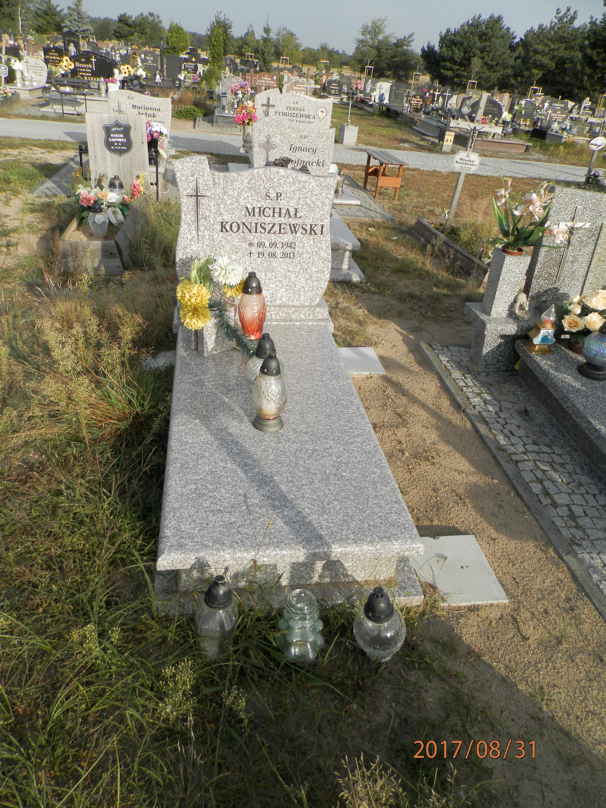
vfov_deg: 69.4
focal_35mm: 25
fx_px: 584
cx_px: 303
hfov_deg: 54.9
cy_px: 404
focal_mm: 4.5
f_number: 3.1
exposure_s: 1/800
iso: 80
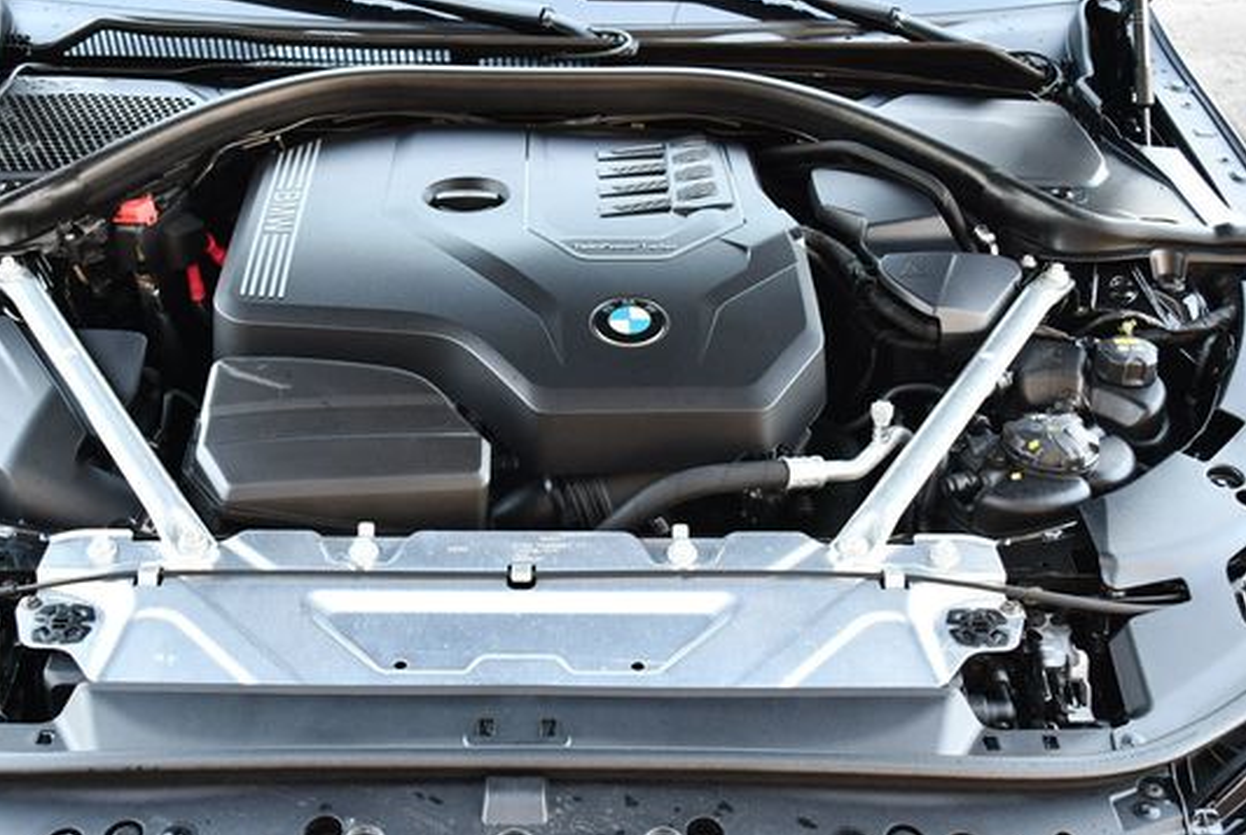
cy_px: 456
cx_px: 575
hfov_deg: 41.0
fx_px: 1664
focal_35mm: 48
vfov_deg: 28.1
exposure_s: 1/200
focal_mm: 20
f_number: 3.8
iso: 800
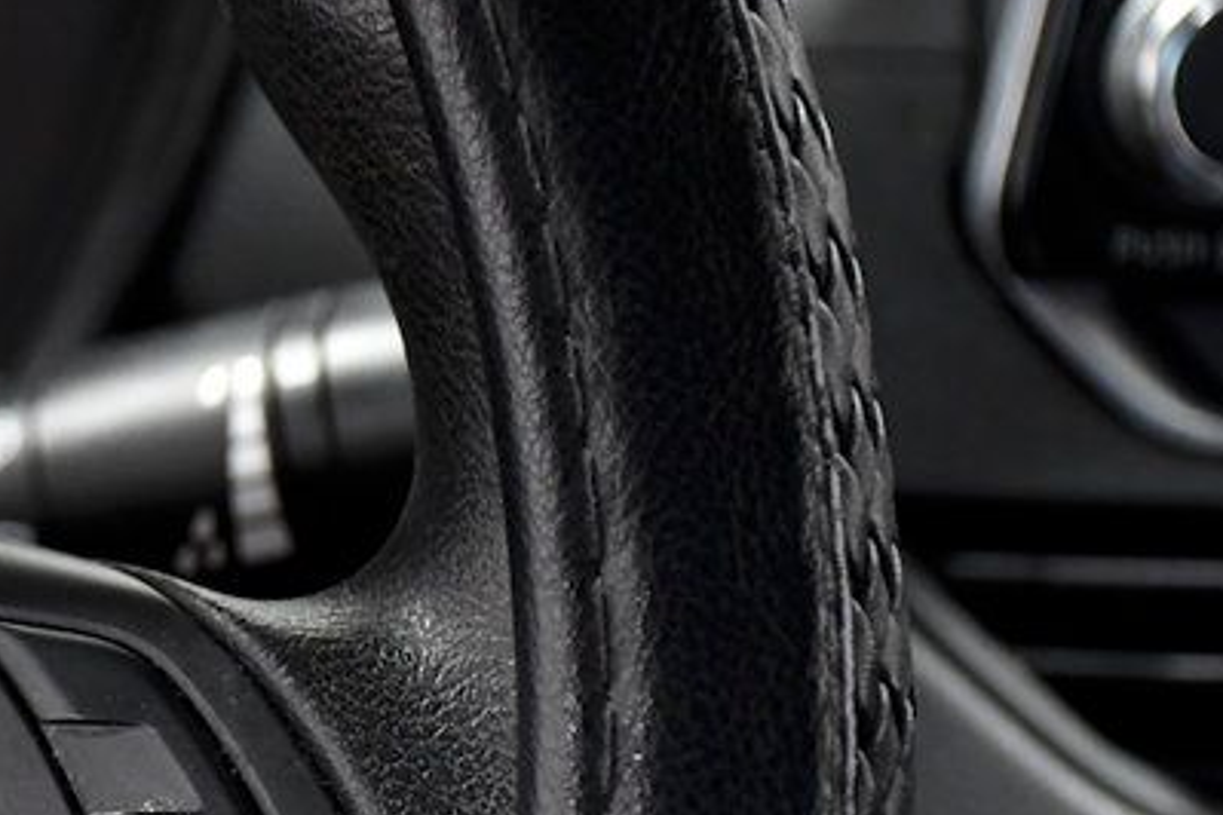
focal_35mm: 185
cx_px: -31
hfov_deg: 11.0
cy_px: 786
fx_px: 6284
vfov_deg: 7.4
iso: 2500
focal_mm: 48
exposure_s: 1/125
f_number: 4.5
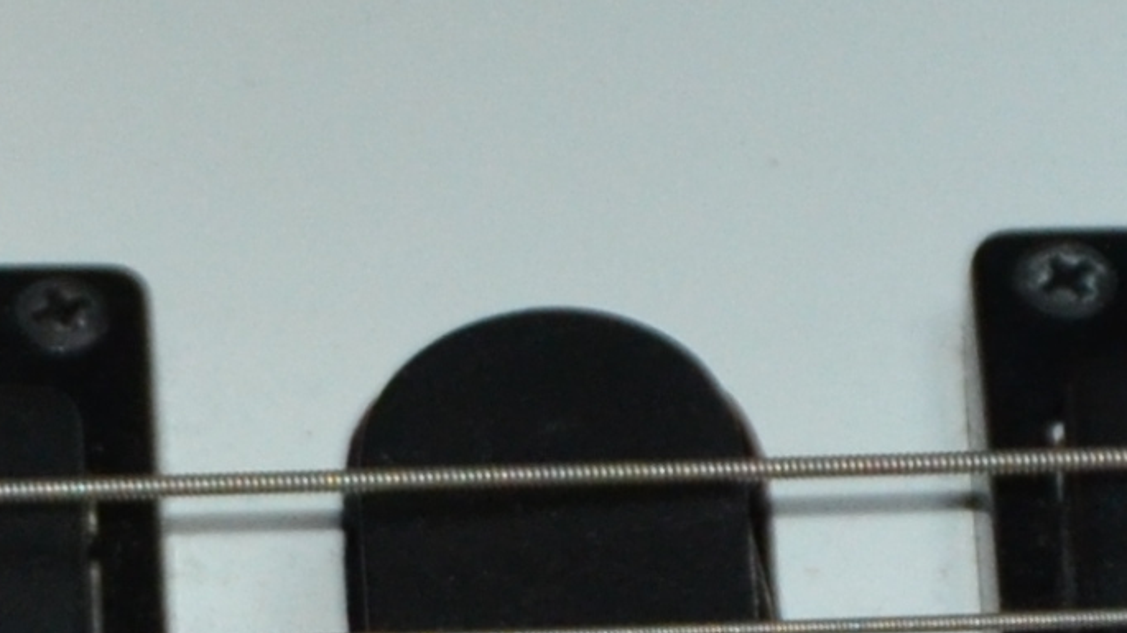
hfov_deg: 4.3
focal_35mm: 508
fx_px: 15171
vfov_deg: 2.4
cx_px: 133
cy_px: 1103
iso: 800
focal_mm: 45
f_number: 4.8
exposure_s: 1/60
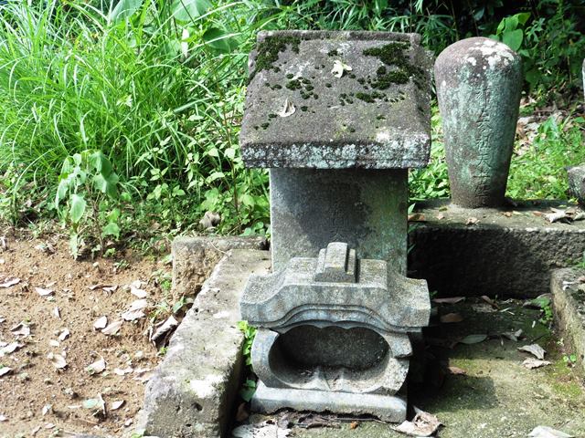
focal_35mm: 51
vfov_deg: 28.6
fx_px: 862
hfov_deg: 37.5
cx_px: 292
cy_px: 219
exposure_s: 1/100
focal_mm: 9
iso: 100
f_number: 4.5
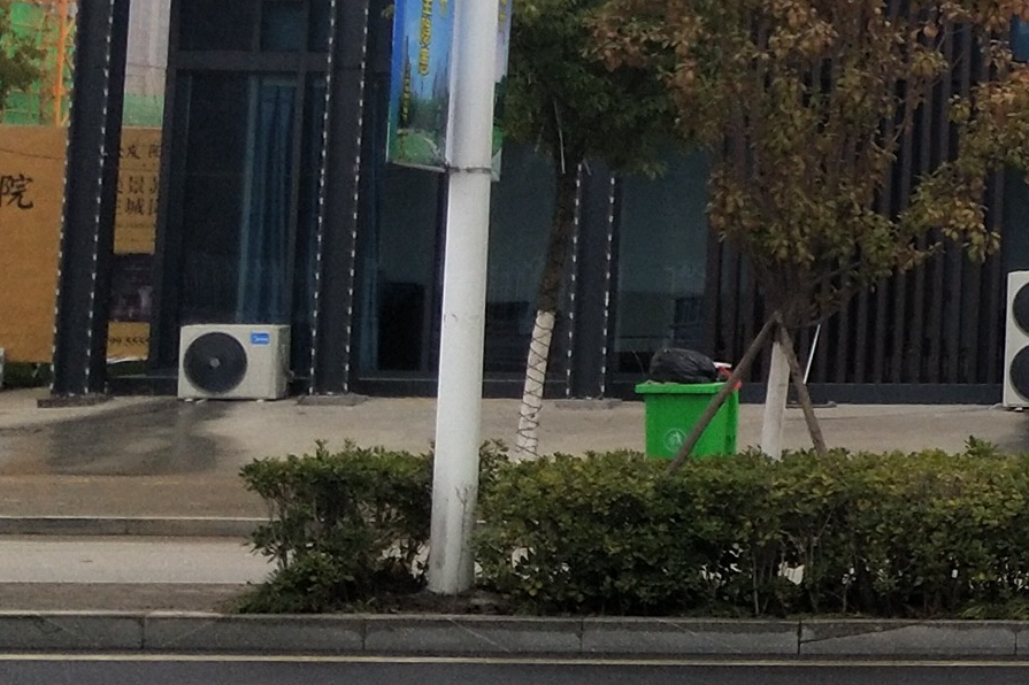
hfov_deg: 18.0
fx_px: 2657
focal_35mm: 93
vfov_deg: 14.4
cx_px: 1780
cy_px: -68
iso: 33
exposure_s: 1/454
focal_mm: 4.27
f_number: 1.7
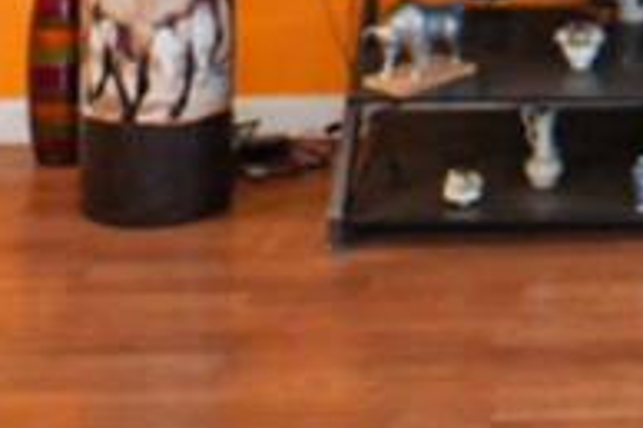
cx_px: 829
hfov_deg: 15.7
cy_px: -557
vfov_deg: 9.9
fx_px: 2213
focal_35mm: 124
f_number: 8
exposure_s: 1/30
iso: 12800
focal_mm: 16
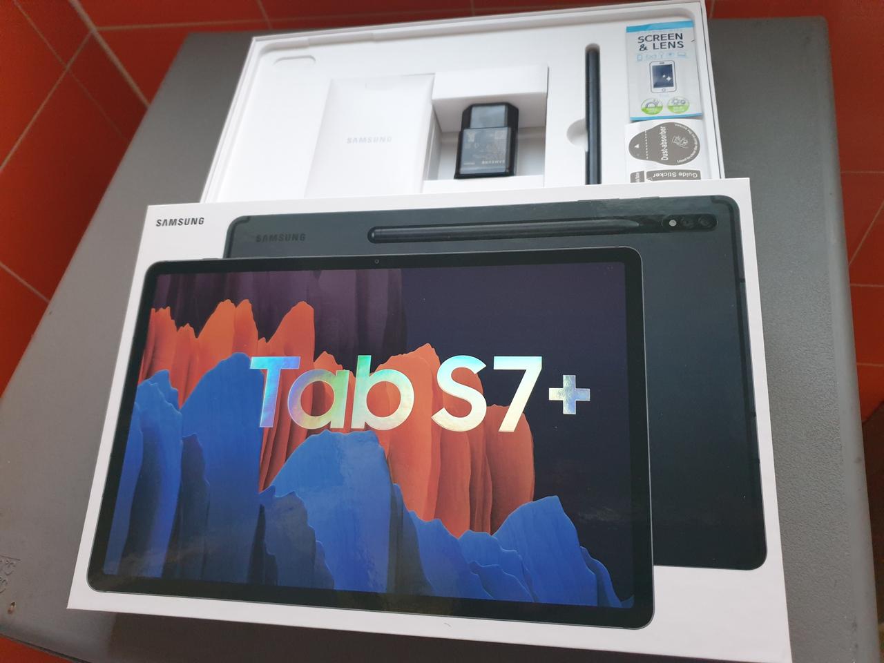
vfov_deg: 53.1
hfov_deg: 67.3
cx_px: 442
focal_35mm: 26
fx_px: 664
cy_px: 332
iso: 320
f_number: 1.5
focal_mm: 4.3
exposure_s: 1/30
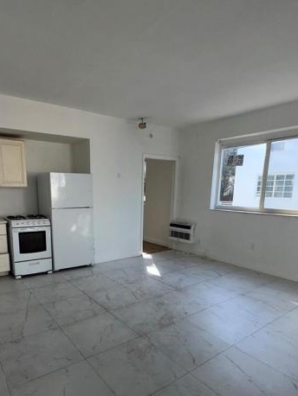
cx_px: 120
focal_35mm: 22
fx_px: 252
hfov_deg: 60.6
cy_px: 242
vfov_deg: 75.3
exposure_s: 1/121
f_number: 2.2
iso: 20
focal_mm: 2.22
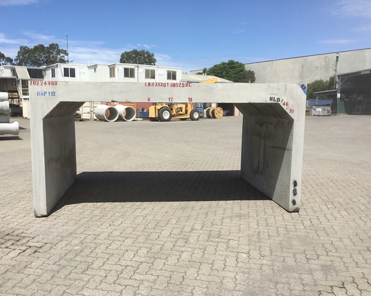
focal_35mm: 33
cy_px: 151
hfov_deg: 54.2
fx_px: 362
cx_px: 170
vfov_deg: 44.5
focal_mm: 3.3
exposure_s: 1/2262
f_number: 2.4
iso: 25
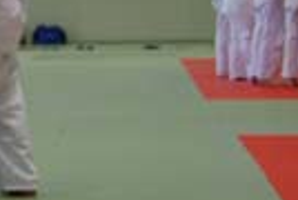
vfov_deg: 8.6
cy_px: 42
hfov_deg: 11.8
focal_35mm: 161
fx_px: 1336
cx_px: -225
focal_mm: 24
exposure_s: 1/40
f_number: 4
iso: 200
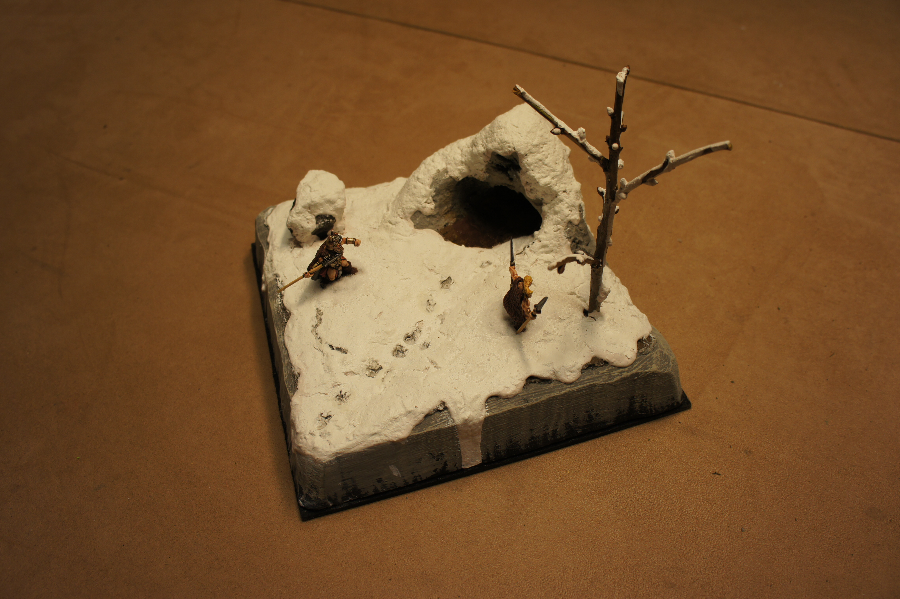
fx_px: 675
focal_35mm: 27
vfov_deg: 47.9
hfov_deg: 67.4
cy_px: 300
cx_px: 450
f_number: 5
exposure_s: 1/80
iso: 200
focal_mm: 18
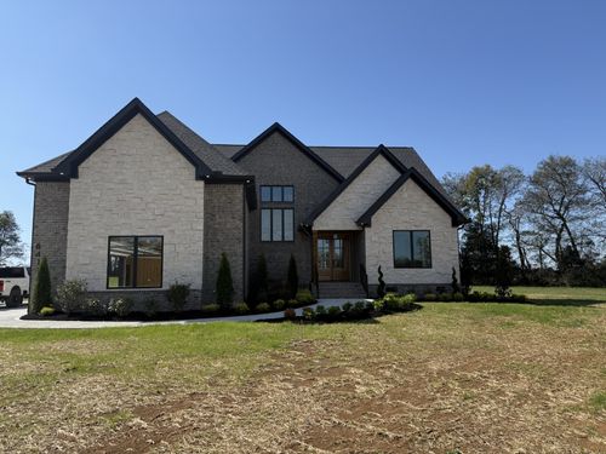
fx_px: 420
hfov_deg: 71.6
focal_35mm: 24
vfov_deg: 56.8
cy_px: 227
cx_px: 303
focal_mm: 6.76
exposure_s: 1/4167
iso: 80
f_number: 1.78
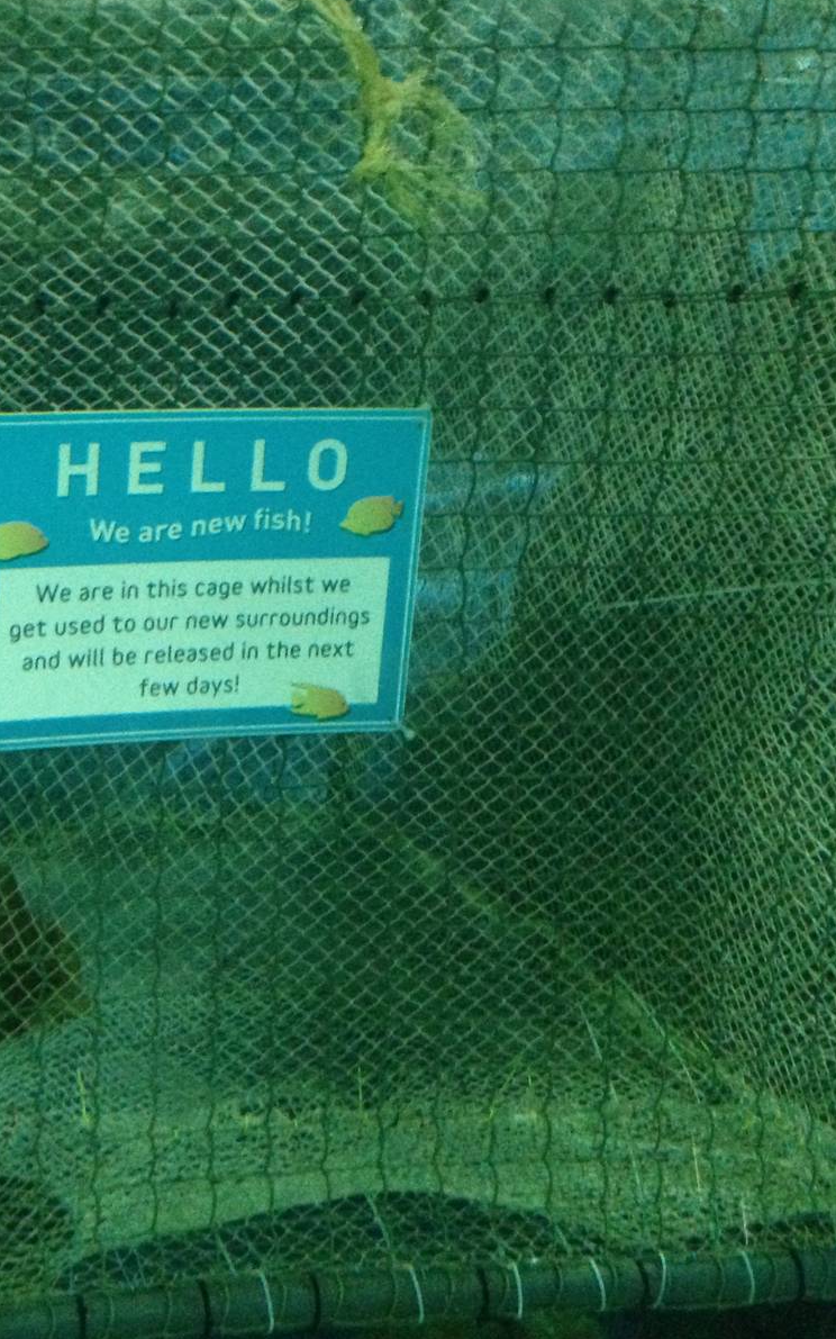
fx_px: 1714
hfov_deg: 26.9
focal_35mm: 47
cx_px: 175
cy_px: 667
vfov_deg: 42.7
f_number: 2.4
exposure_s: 1/15
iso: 640
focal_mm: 4.12
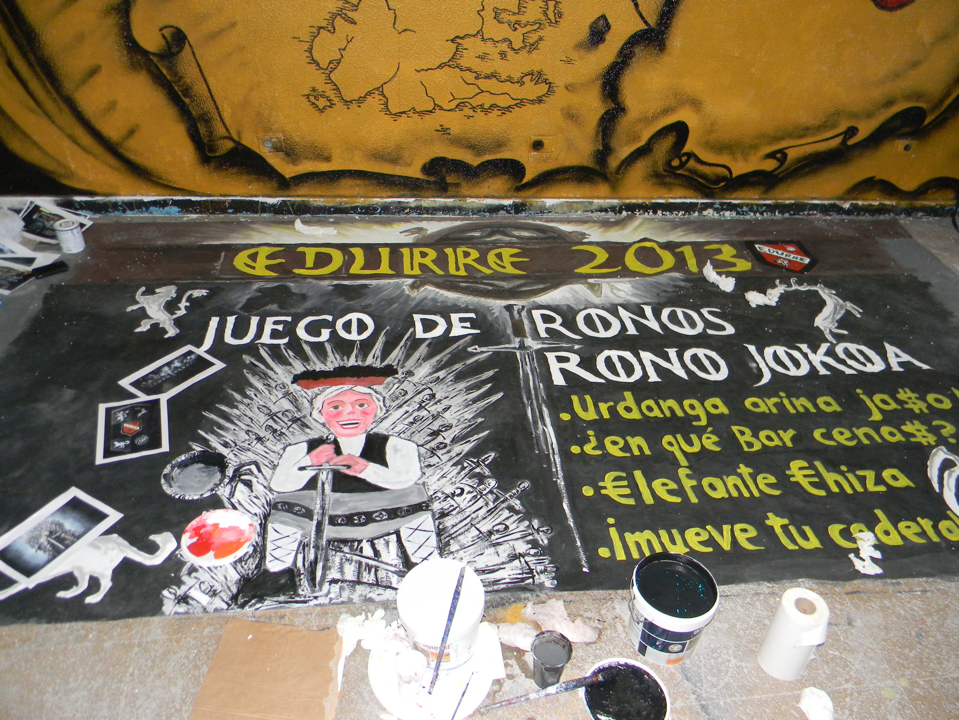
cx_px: 480
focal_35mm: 28
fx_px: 776
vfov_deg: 49.7
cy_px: 360
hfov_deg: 63.4
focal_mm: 5
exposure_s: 1/26
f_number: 3.5
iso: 250
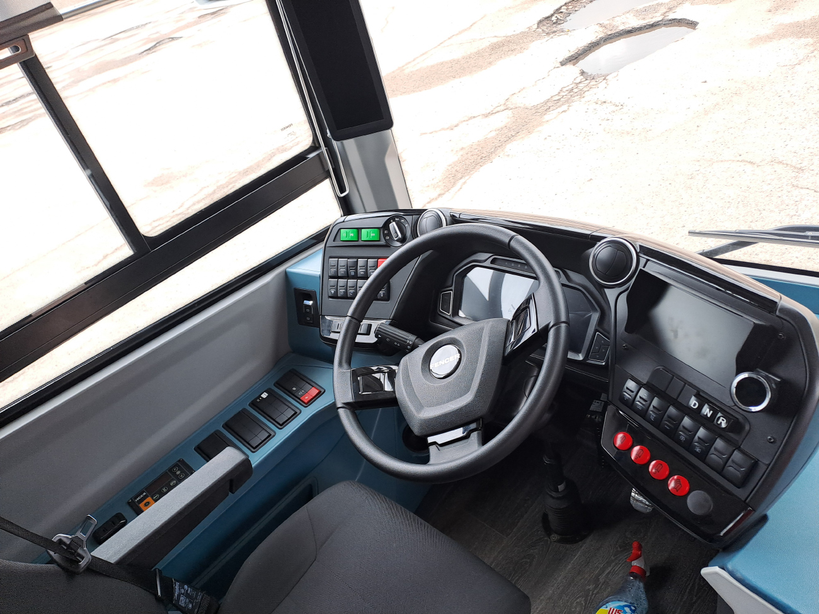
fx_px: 591
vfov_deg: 54.9
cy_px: 307
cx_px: 410
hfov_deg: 69.4
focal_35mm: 25
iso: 40
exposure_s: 1/50
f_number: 1.8
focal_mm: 4.65
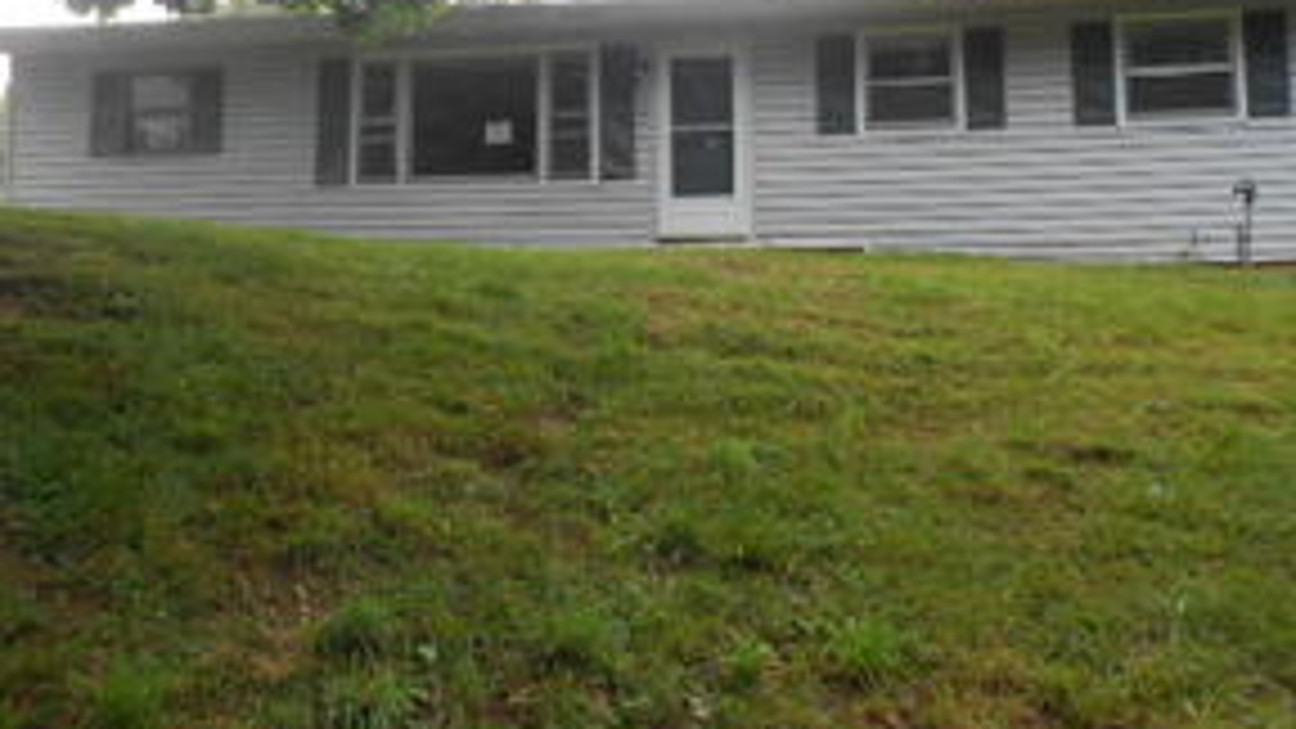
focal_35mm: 34
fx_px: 1168
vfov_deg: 34.0
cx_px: 634
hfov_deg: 58.0
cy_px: 194
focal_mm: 4.6
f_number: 3.2
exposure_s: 1/60
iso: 80
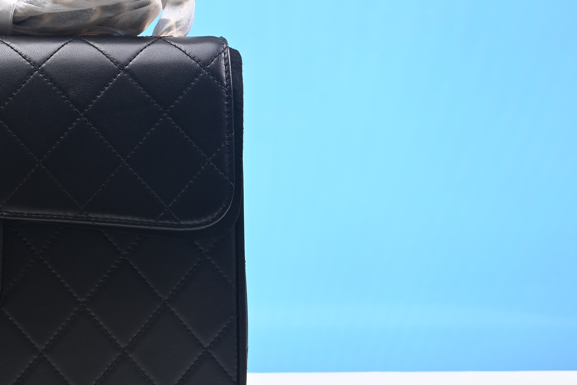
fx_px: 1411
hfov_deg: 22.7
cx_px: 80
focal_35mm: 88
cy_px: 158
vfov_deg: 15.5
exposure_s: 1/2
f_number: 16
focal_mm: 40
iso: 110
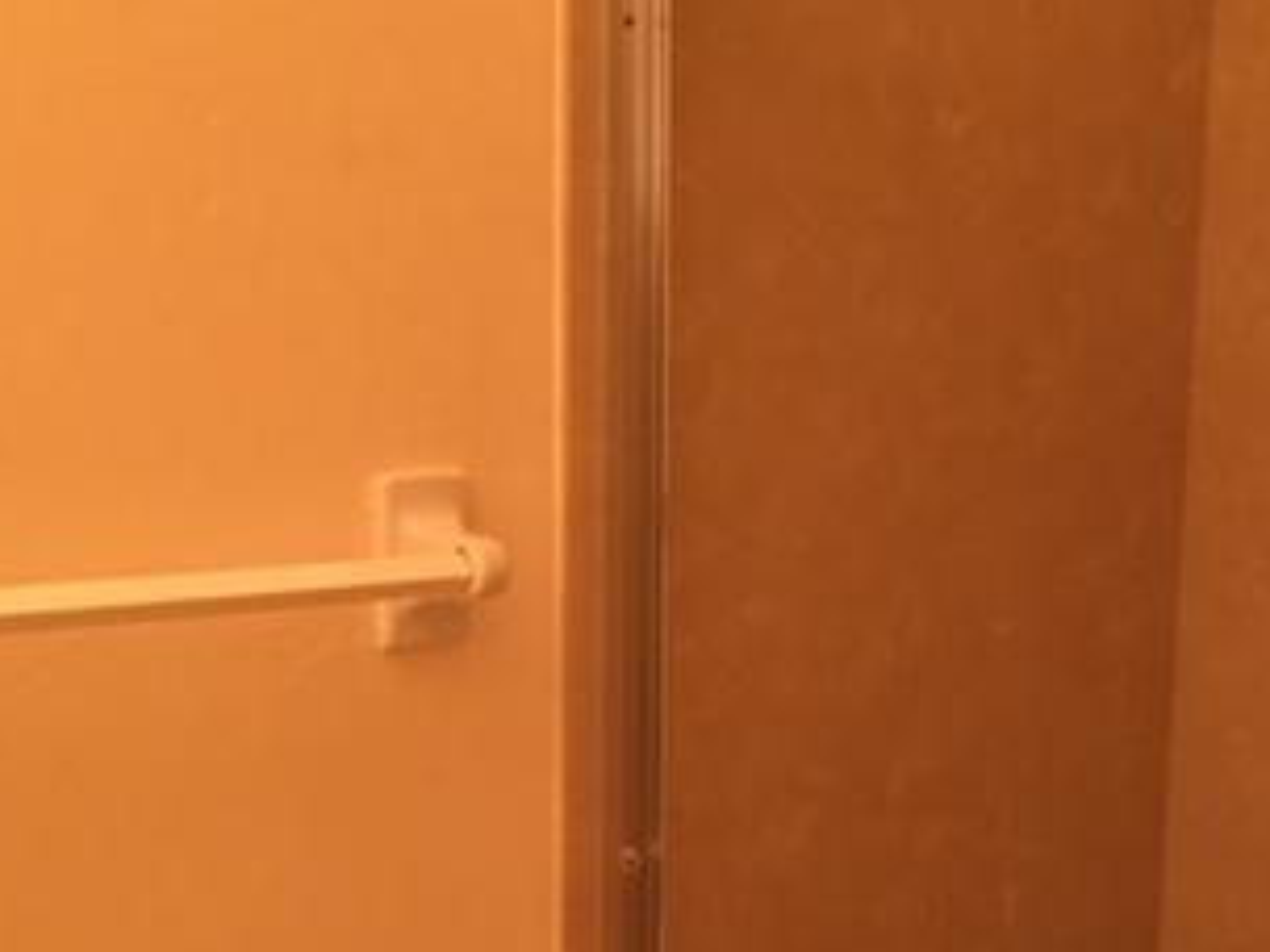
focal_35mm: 61
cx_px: 819
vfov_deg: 23.8
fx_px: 2238
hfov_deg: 31.5
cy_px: 727
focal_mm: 4.15
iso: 250
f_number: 2.2
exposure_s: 1/15
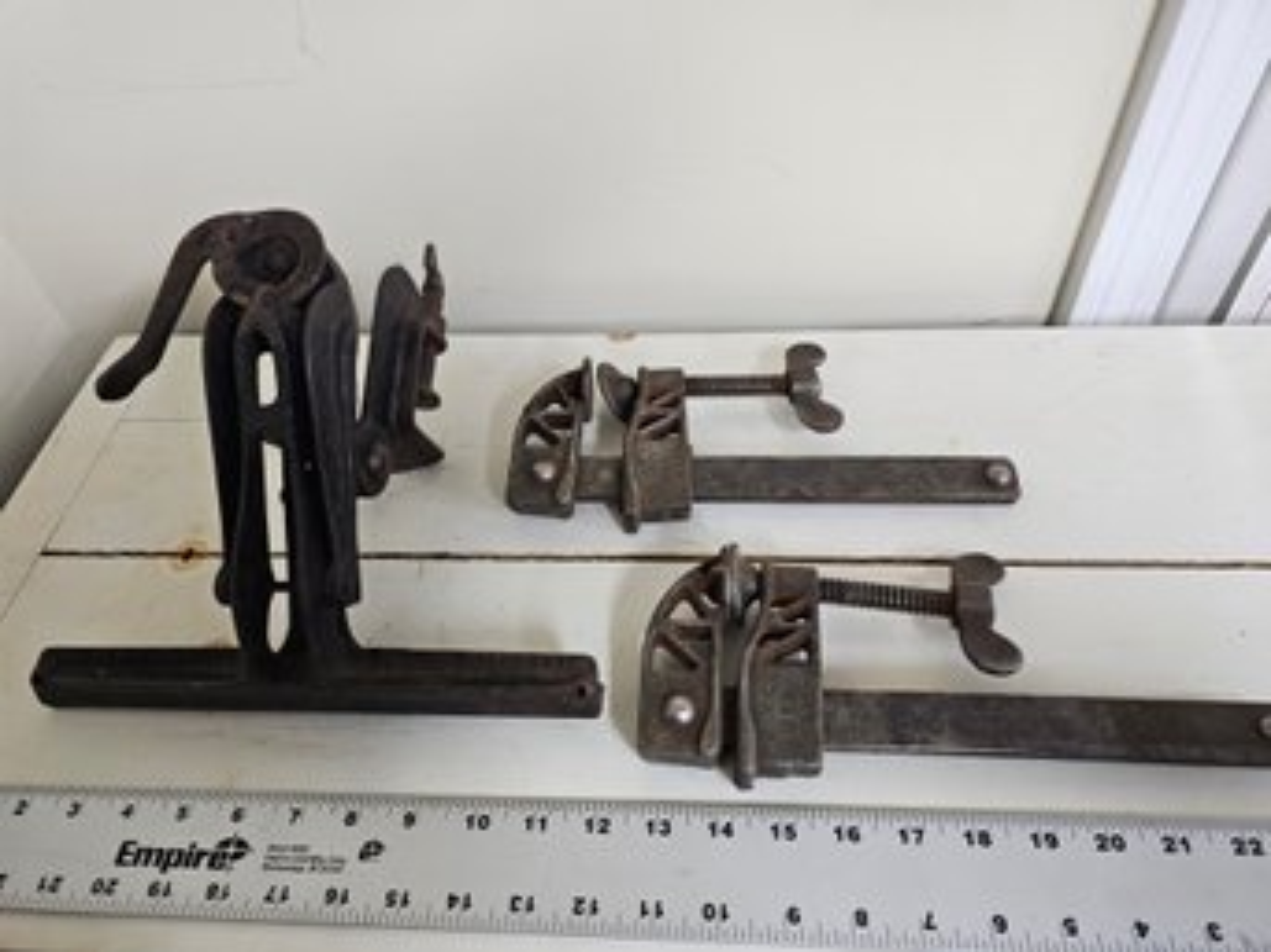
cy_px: 476
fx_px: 844
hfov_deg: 73.9
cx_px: 636
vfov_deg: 58.8
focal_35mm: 23
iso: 320
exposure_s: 1/120
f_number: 1.7
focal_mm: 6.3
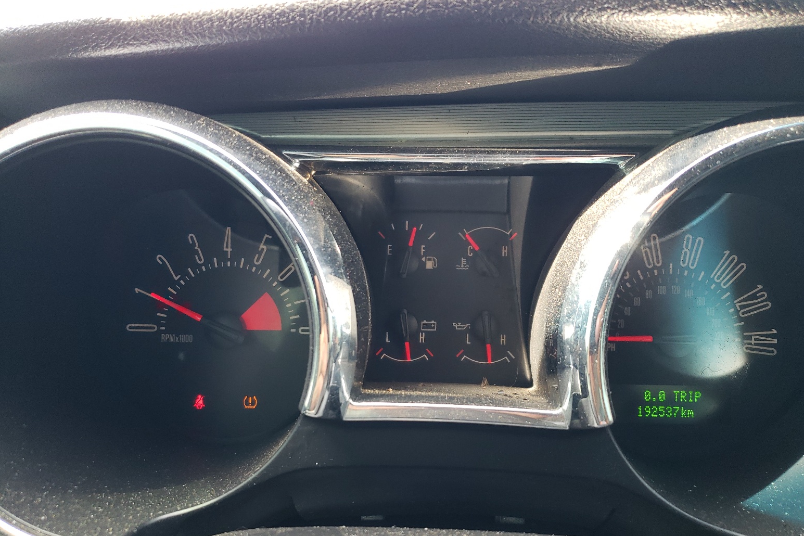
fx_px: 625
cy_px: 291
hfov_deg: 65.5
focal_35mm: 28
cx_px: 415
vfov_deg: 46.4
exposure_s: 1/60.2
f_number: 1.5
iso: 95
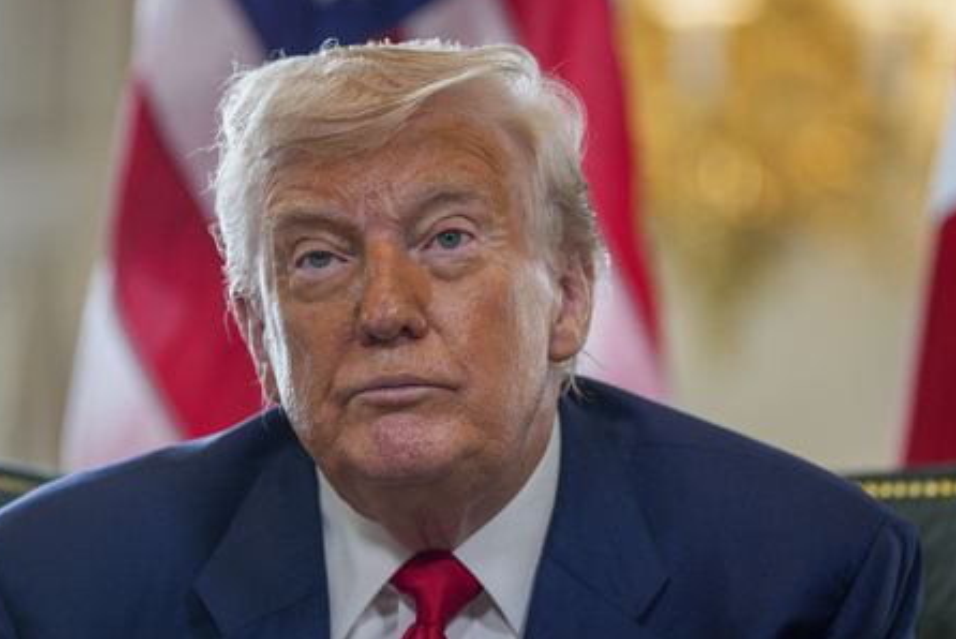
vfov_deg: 4.0
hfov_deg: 6.0
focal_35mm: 344
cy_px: 308
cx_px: 450
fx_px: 9141
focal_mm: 200
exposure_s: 1/1000
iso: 1250
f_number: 2.8
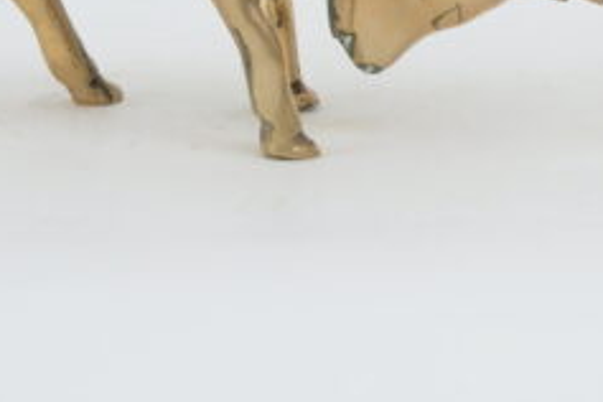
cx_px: 628
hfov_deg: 8.8
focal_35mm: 231
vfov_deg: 5.9
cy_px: -182
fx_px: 3869
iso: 320
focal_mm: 48
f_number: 11
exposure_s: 1/125
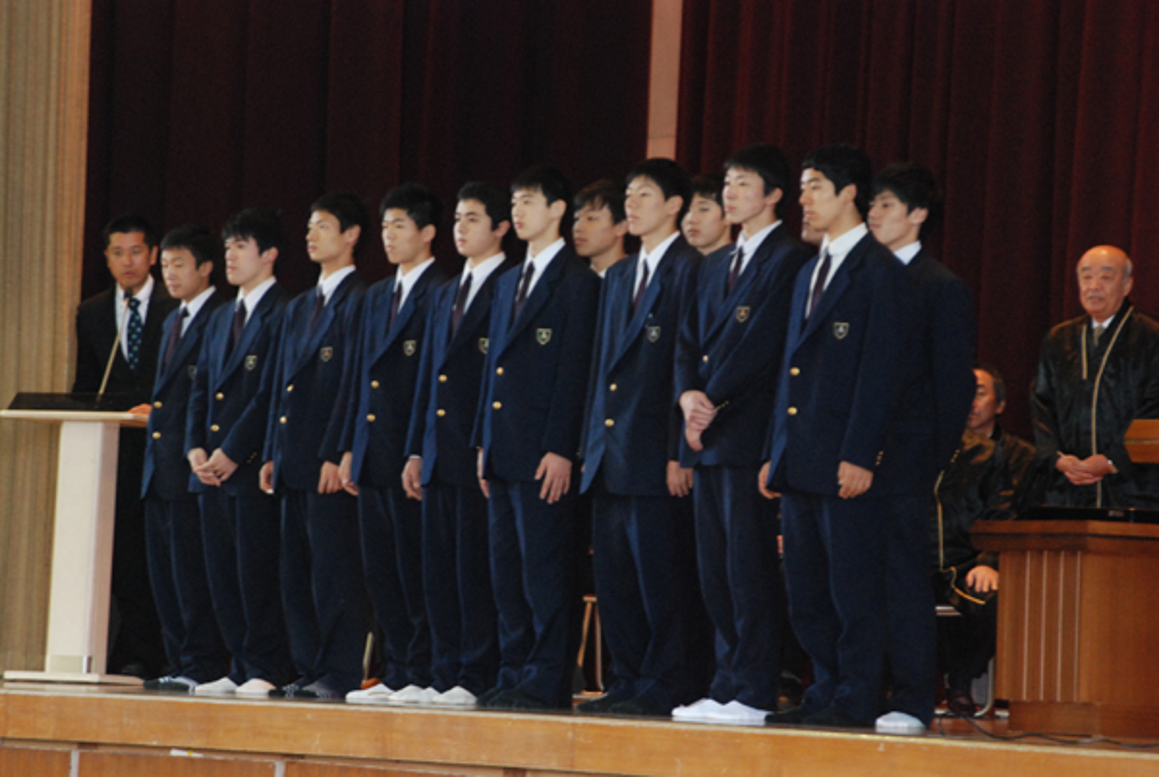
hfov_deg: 10.1
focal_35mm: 202
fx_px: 6529
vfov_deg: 6.8
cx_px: 580
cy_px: 388
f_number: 6
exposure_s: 1/60
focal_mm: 135
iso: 1600
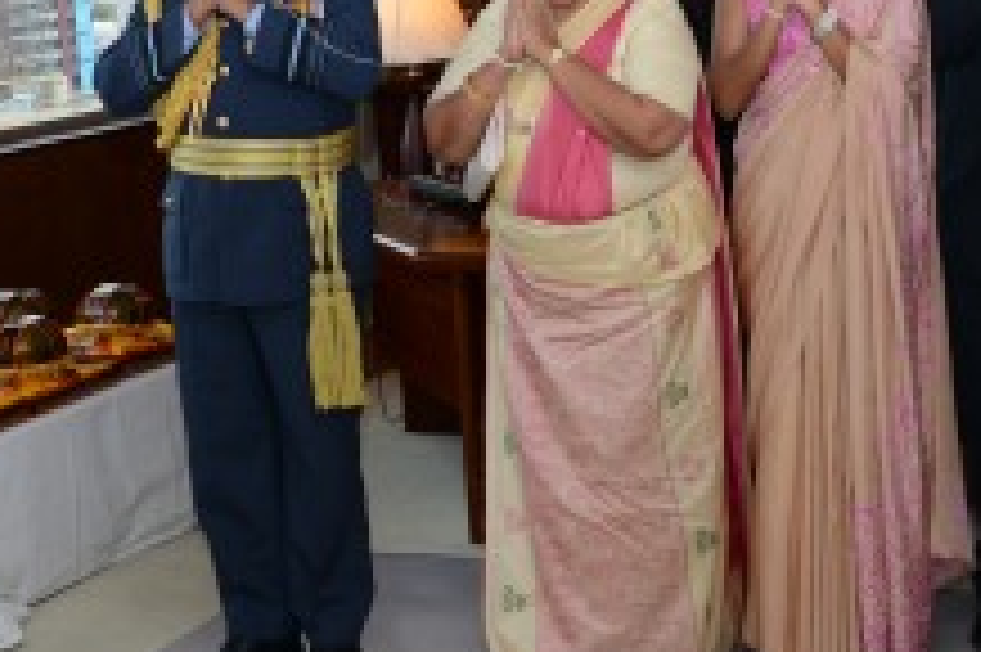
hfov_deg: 26.3
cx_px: 515
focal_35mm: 77
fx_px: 2097
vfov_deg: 17.6
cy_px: 180
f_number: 5
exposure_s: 1/125
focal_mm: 28
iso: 800
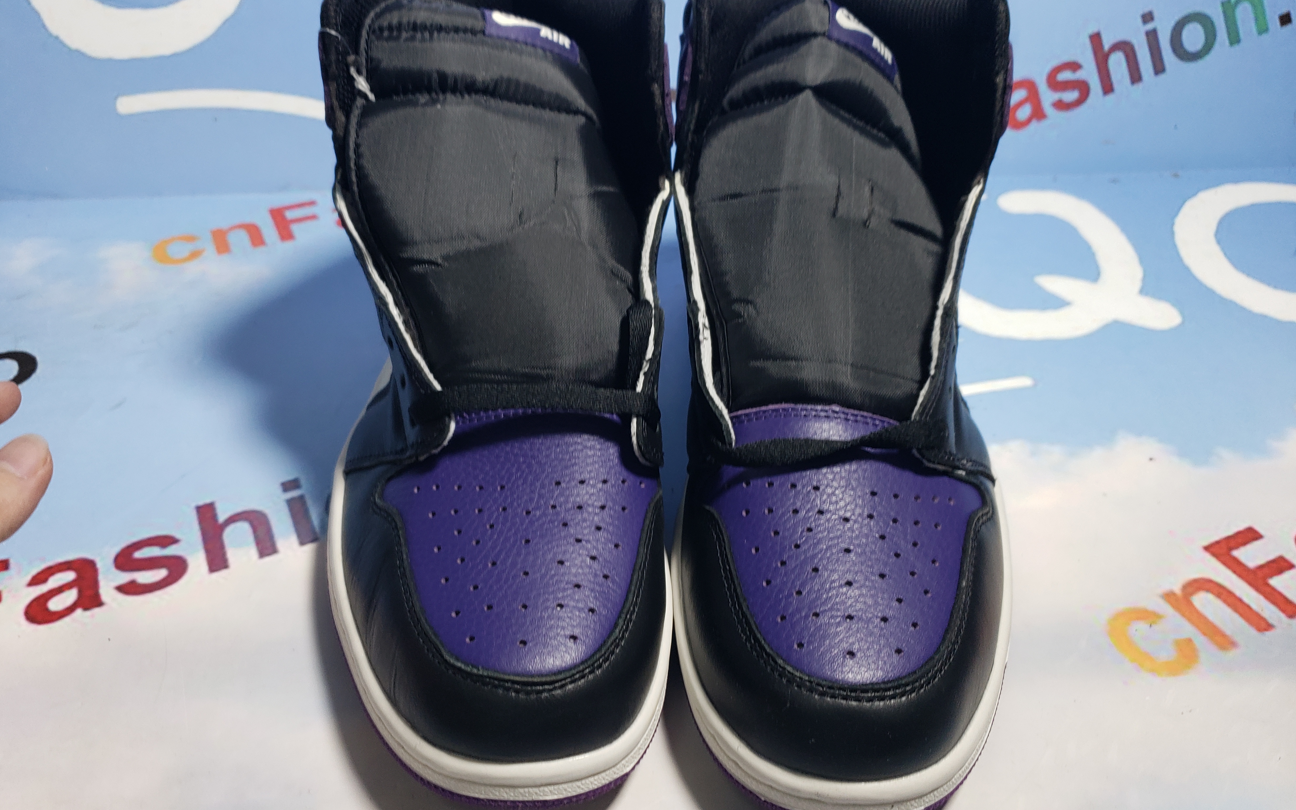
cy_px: 378
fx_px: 989
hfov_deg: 66.5
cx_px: 645
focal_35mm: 28
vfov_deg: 44.5
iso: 50
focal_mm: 4.3
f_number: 1.5
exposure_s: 1/286
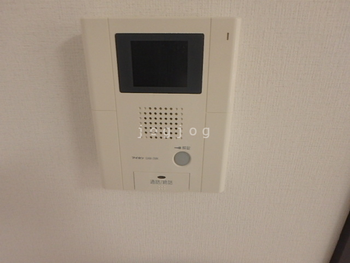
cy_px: 132
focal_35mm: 21
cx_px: 175
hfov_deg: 79.0
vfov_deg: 63.4
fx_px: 212
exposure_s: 1/30
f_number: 3.5
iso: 500
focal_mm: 3.7
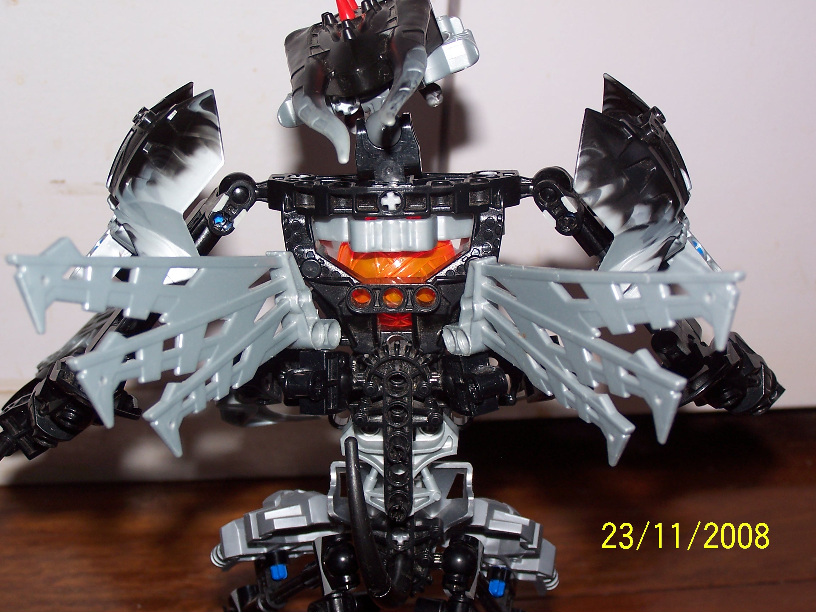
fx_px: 1627
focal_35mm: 69
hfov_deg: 28.2
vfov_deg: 21.3
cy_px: 306
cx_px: 408
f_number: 3.2
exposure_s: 1/60
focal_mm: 11.5
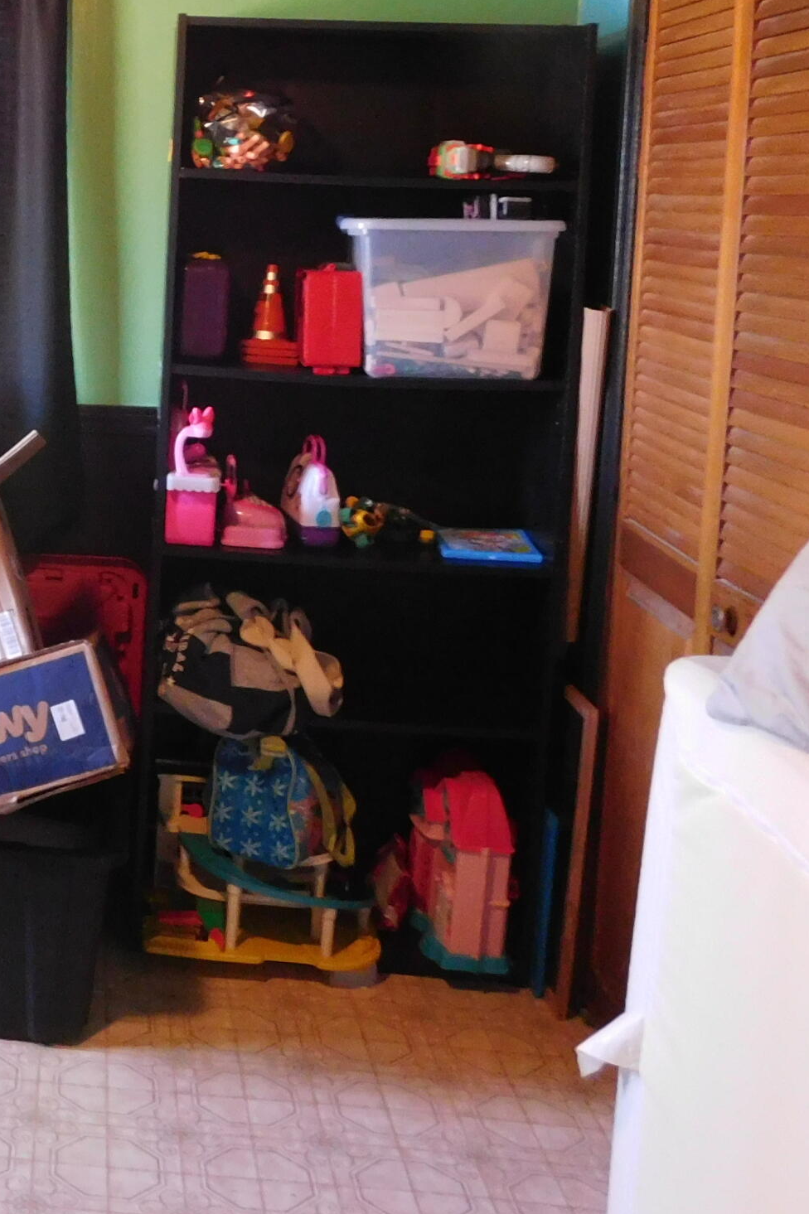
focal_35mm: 49
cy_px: 339
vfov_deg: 39.5
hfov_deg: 25.2
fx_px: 1652
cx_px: -114
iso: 400
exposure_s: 1/8
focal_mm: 4
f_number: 3
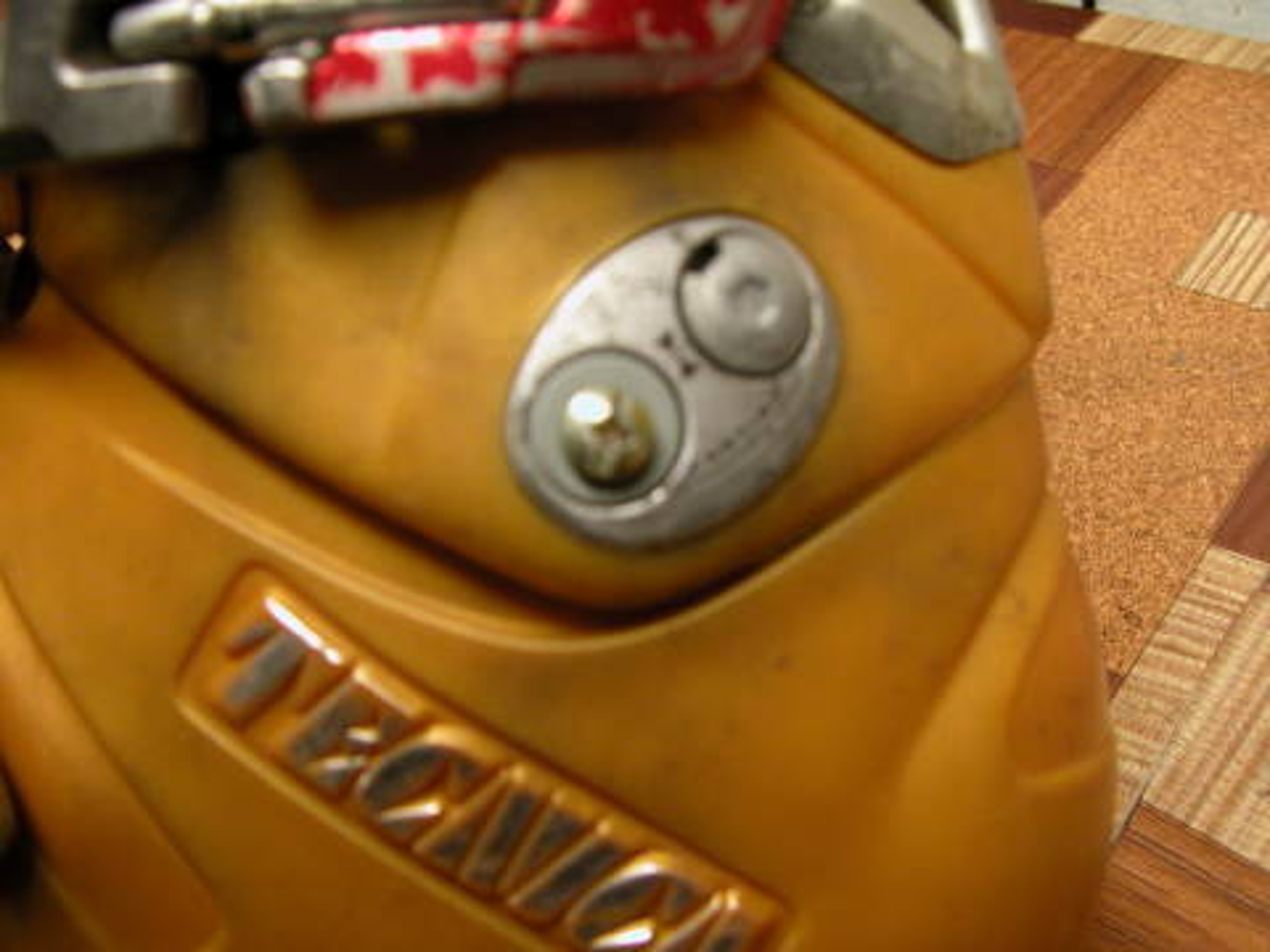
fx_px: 1284
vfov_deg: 40.7
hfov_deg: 52.6
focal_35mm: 35
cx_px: 635
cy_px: 476
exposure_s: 1/16.2
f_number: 2.8
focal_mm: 8.9
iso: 100
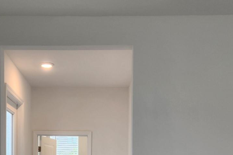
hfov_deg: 37.1
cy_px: 177
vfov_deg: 23.7
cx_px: 78
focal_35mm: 53
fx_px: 343
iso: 64
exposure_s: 1/120
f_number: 1.8
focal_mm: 5.4
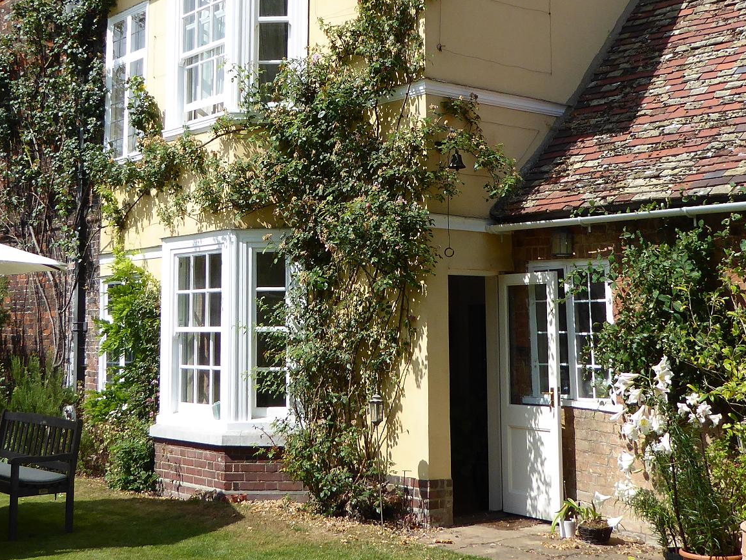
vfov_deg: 27.4
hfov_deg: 36.2
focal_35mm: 53
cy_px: 186
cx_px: 354
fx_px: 1142
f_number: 3.3
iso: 100
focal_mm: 4.3
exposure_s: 1/1000
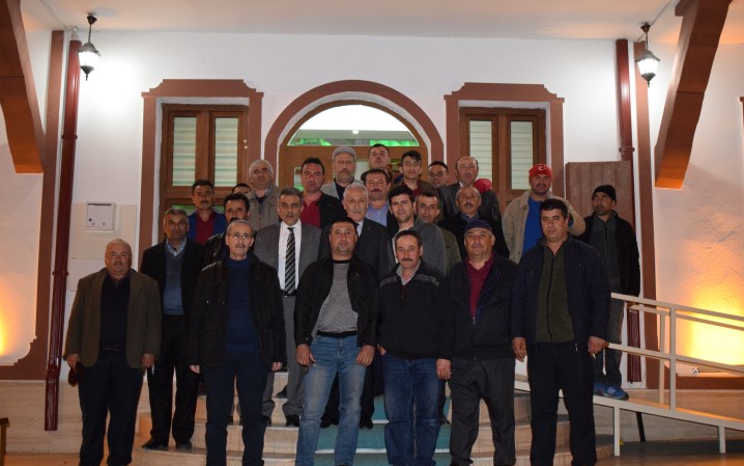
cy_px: 239
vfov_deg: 28.0
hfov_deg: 43.5
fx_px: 933
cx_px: 372
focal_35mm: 46
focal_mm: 30
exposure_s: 1/60
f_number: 4.2
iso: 2500
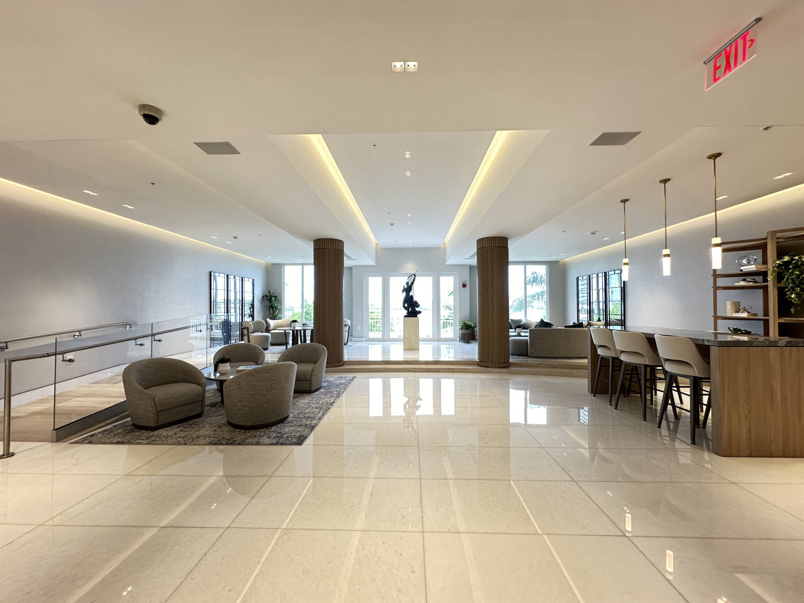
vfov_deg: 85.7
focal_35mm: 14
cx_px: 402
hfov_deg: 102.1
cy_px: 302
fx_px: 325
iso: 160
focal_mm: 2.22
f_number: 2.2
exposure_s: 1/60
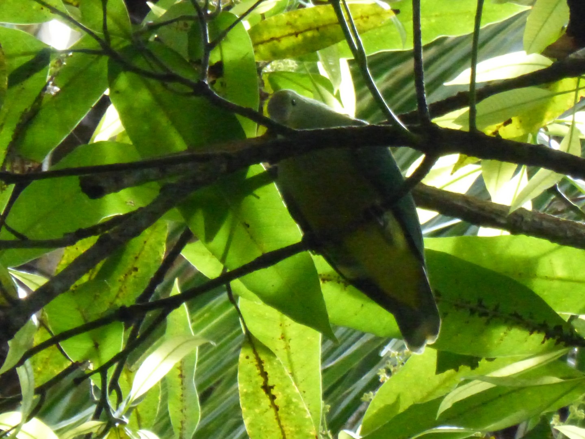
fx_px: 17846
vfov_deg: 1.4
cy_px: 220
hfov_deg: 1.9
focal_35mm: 1056
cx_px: 292
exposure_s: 1/400
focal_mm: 86
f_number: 6.4
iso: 1600
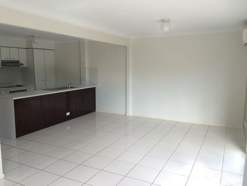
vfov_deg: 48.2
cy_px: 93
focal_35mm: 29
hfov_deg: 61.7
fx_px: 207
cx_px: 124
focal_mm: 4.15
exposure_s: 1/100
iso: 50
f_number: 2.2
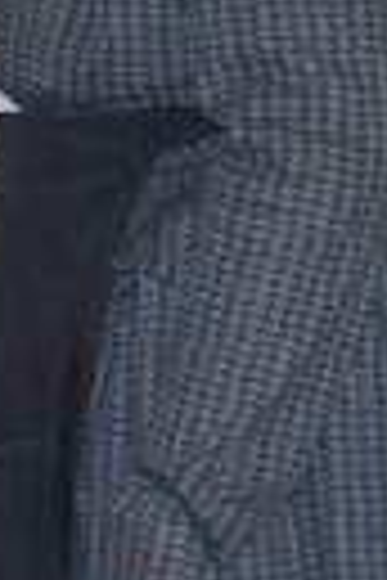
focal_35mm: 336
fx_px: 5418
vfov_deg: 6.0
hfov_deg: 4.1
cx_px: 508
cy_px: -398
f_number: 5.3
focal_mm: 36
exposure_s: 1/60
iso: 320
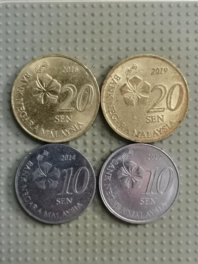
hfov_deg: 28.0
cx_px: 99
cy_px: 132
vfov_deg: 36.8
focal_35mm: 52
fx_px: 397
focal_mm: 4.75
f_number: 1.8
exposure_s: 1/30
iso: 320
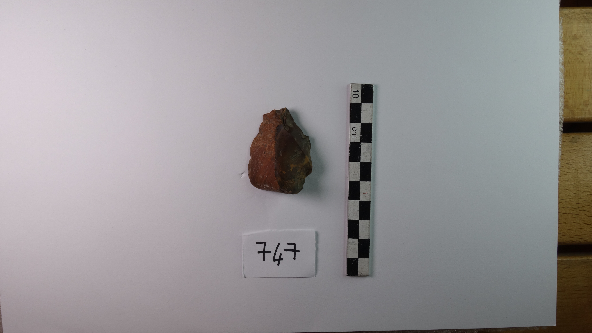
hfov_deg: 64.3
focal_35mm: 30
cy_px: 160
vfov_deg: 38.9
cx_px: 293
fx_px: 471
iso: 125
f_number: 11
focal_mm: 10.4
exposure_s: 1/25
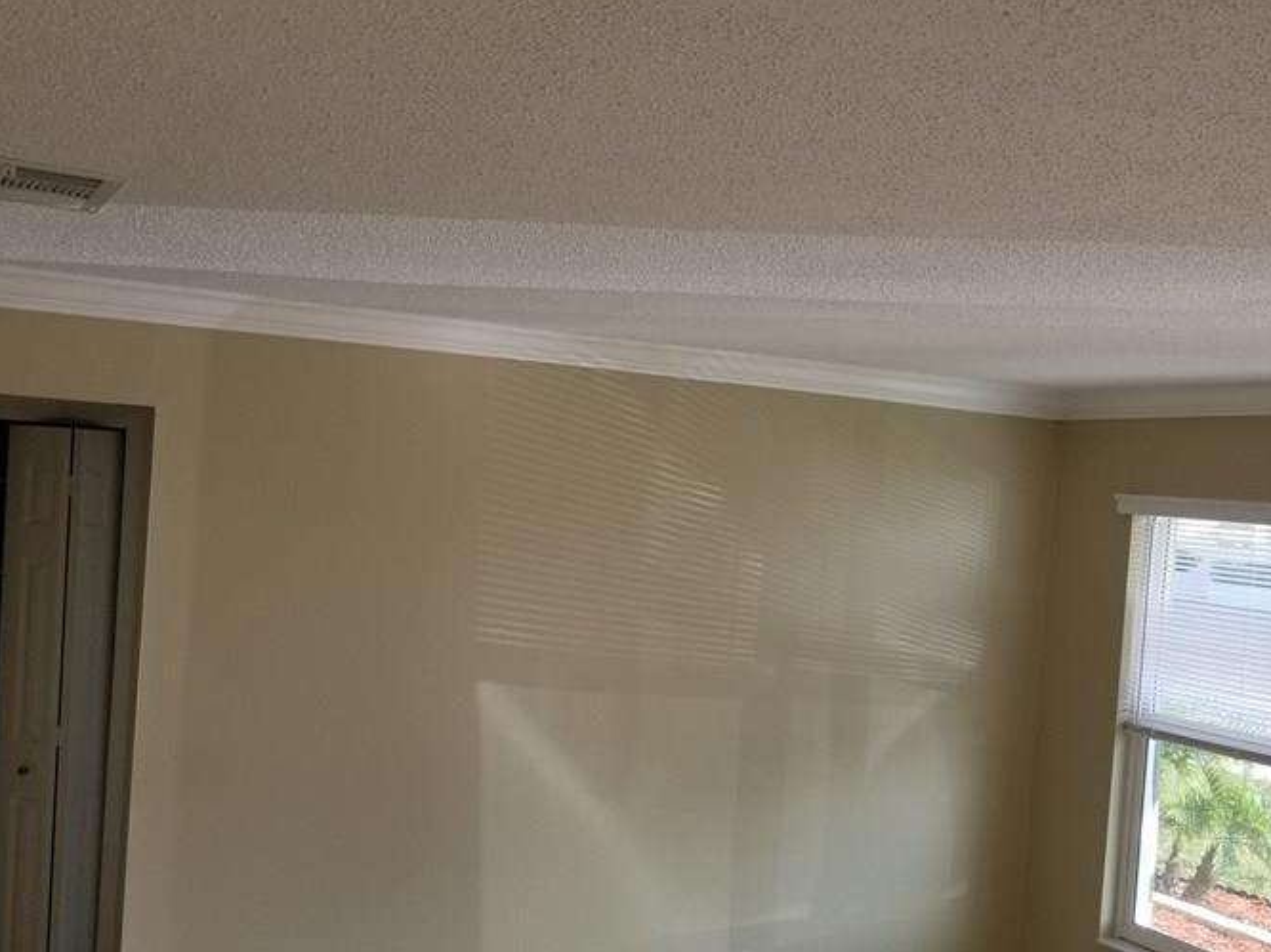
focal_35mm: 40
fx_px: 1468
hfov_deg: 46.7
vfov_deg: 35.8
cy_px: 557
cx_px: 727
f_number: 1.7
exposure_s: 1/239
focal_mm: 4.25
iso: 50
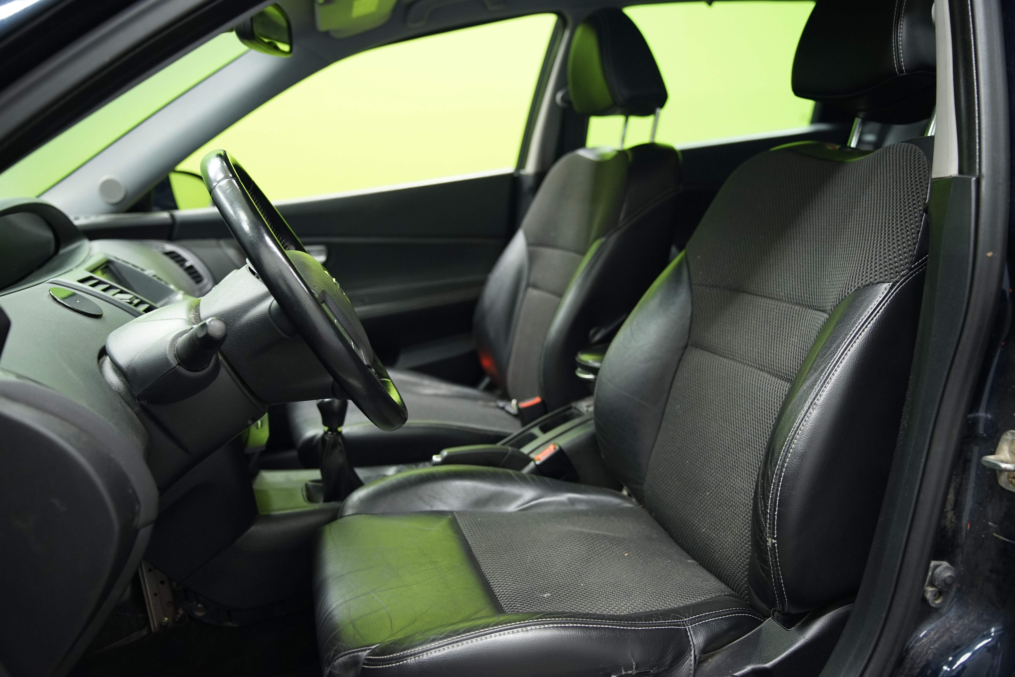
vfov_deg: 43.6
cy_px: 338
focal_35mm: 30
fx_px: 846
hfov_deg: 61.9
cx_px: 508
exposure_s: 1/30
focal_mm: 30
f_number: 2.8
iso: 1000
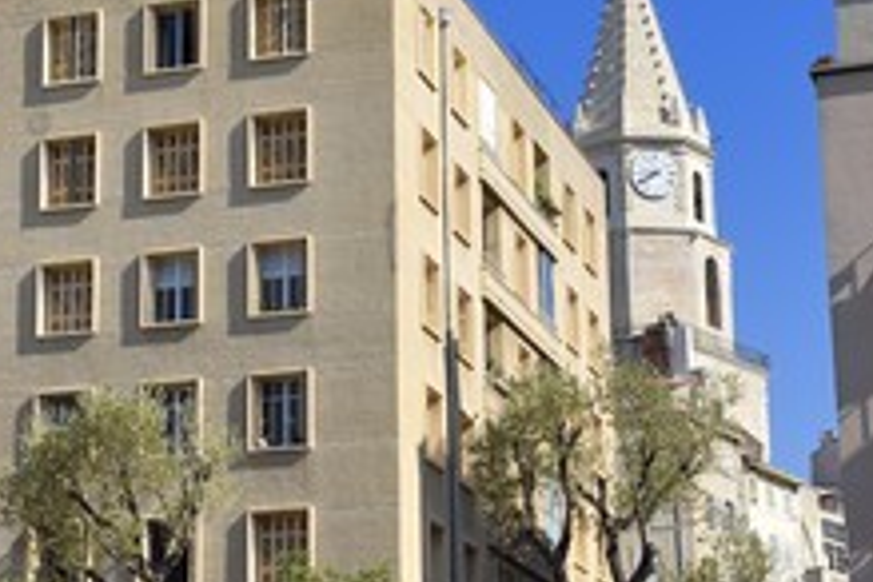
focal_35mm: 96
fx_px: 2328
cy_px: 335
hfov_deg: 21.1
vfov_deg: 14.2
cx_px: 267
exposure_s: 1/320
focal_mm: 50
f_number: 11
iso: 200
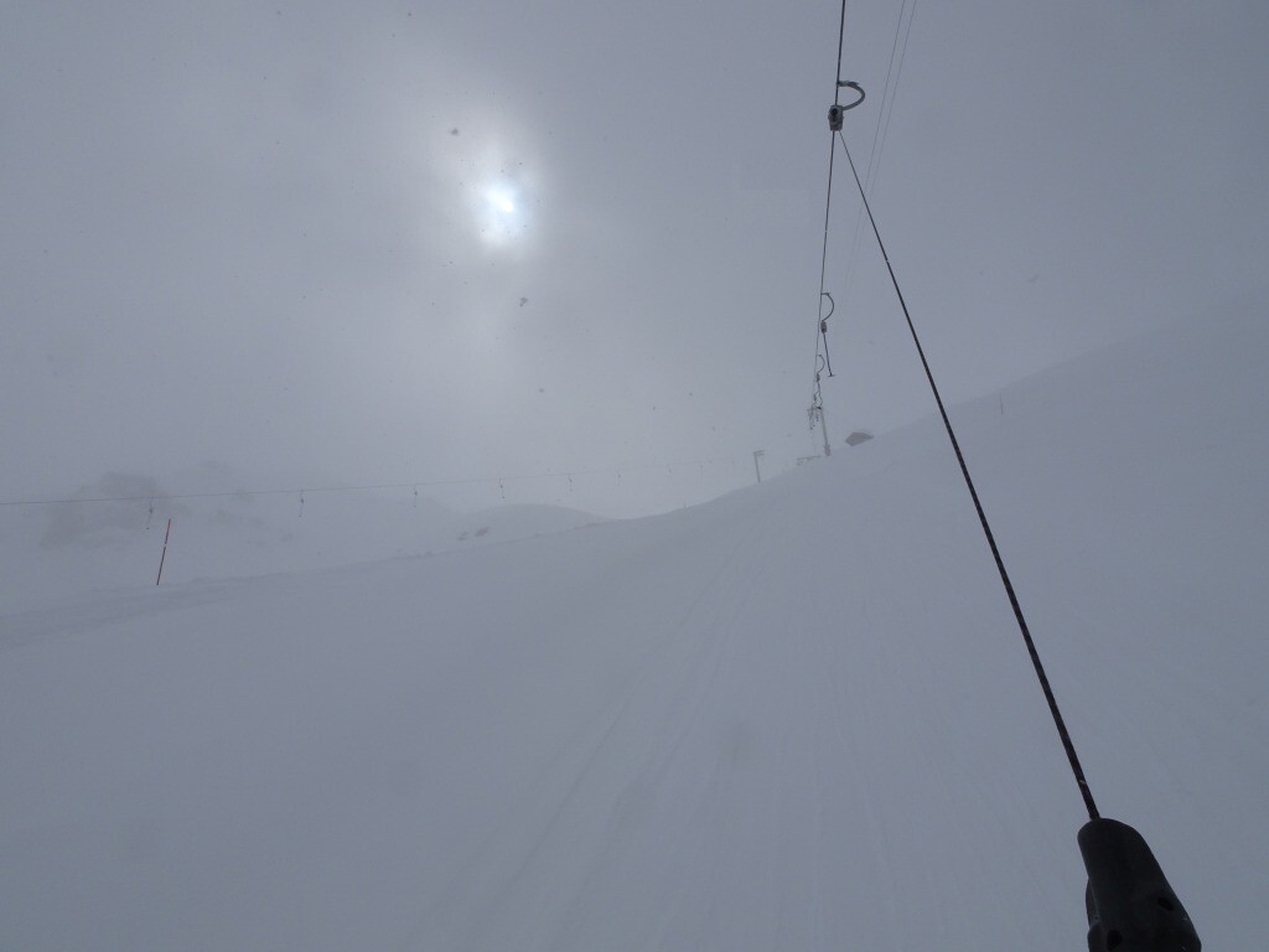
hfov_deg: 71.6
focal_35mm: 24
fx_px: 880
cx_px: 634
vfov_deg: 56.8
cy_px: 476
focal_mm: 4.1
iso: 80
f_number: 6.3
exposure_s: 1/2000
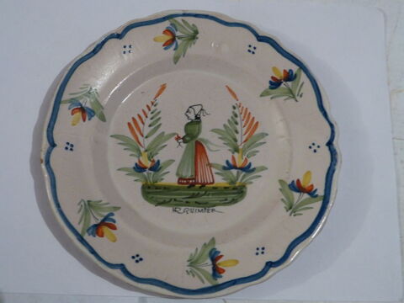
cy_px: 152
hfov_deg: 42.9
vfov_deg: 32.9
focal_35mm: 44
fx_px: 514
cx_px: 202
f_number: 3.2
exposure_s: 1/15
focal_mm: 7.8
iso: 400
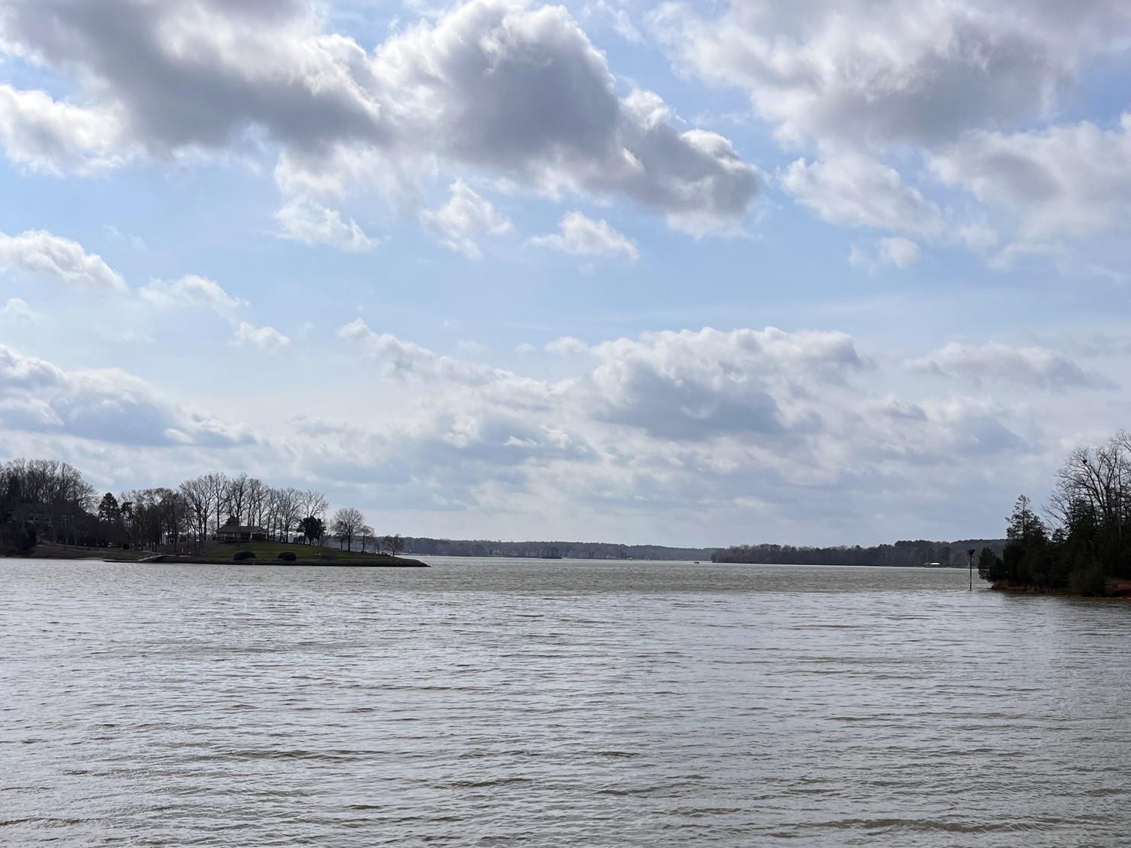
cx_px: 617
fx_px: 1176
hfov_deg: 51.3
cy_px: 573
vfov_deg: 39.1
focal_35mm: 36
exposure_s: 1/10870
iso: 50
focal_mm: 5.1
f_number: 1.6
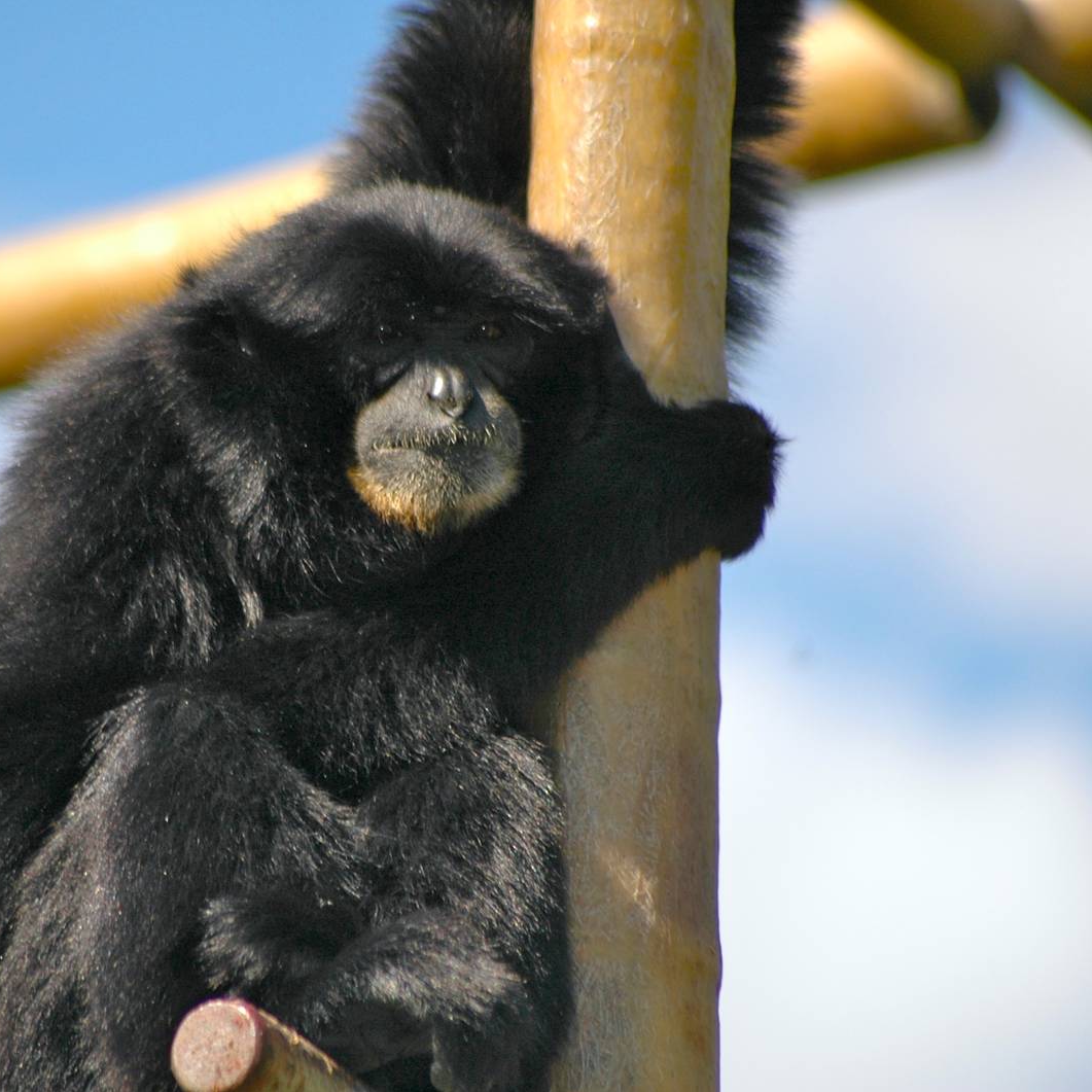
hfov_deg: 3.0
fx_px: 20558
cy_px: 547
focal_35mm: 576
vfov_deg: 3.0
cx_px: 369
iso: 200
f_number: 5.6
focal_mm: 300
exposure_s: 1/400
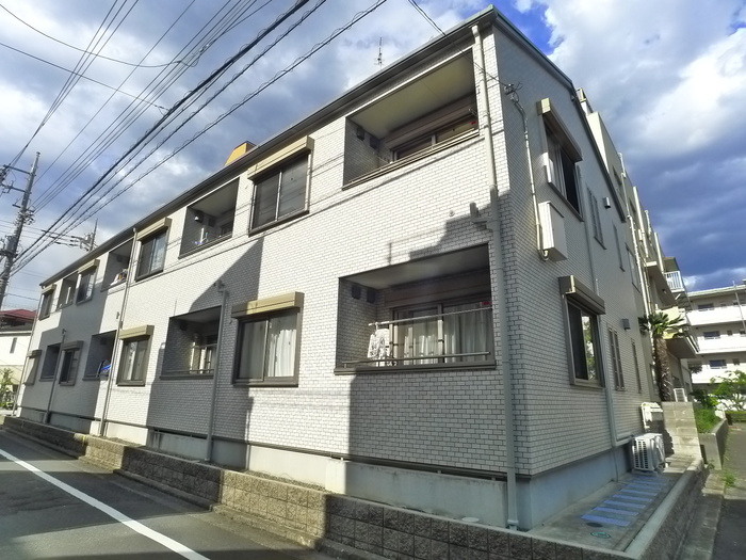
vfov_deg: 56.8
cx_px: 373
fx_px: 517
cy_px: 280
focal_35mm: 24
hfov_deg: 71.6
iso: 400
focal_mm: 5.1
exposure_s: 1/800
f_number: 4
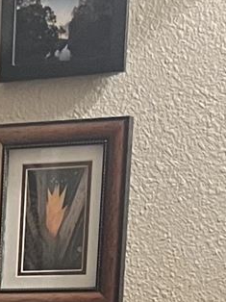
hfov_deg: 7.3
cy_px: 683
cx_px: -313
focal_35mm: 191
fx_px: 1665
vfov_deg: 9.4
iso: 500
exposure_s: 1/60
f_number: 1.5
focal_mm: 5.7
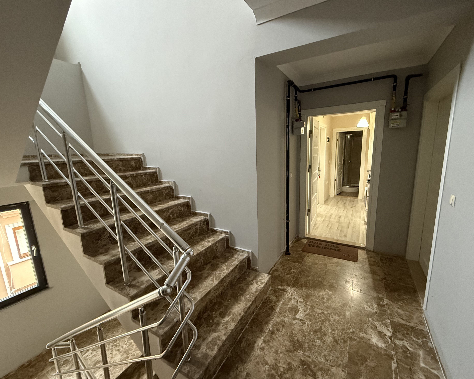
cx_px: 253
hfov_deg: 96.7
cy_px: 189
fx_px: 210
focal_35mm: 15
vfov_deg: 84.0
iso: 1000
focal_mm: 2.22
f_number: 2.2
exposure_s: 1/50
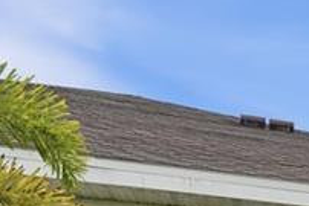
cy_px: 416
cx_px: 636
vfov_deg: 13.5
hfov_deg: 16.8
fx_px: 739
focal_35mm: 86
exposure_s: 1/1600
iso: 200
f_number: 9
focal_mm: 17
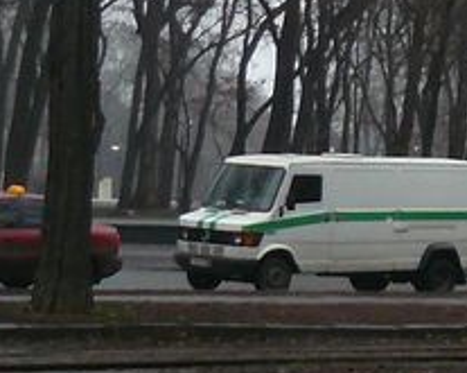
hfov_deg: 9.9
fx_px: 2402
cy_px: -138
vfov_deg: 8.7
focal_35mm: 174
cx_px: 1096
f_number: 2.8
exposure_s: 1/400
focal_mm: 6
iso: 200
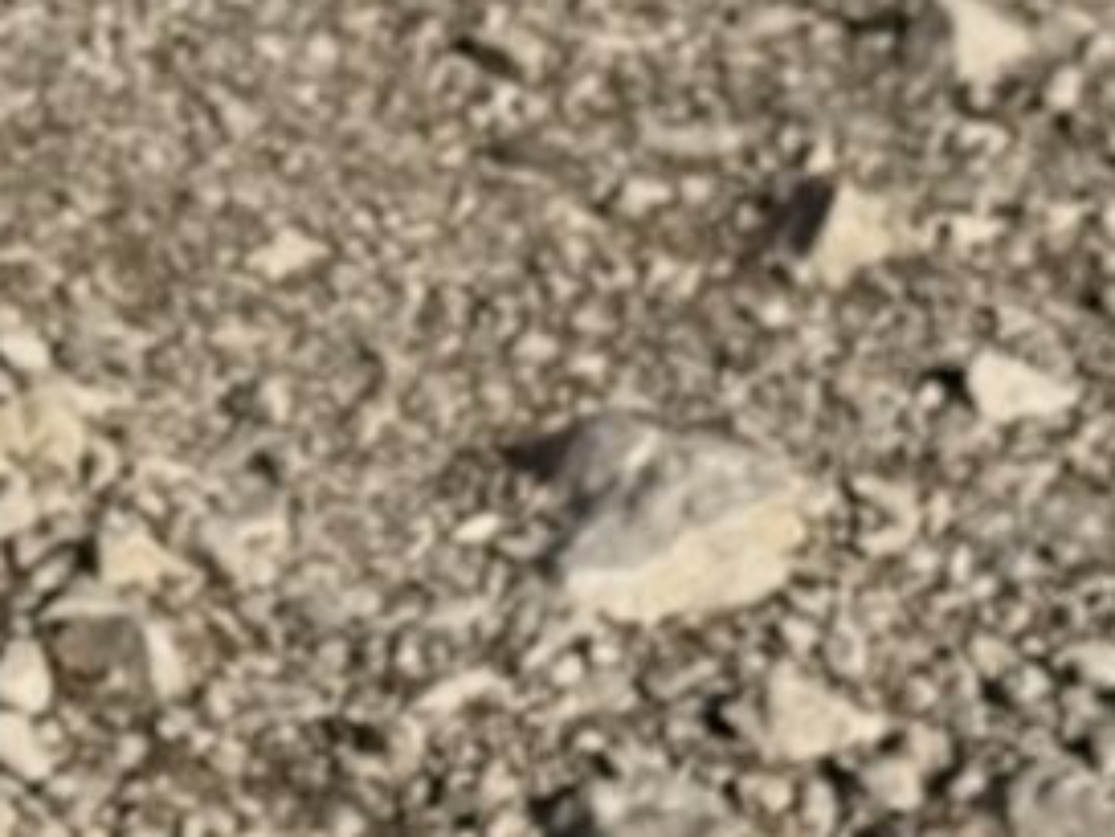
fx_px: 5800
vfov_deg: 8.2
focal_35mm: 180
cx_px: -106
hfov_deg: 10.8
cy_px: -24
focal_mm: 6.76
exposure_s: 1/10526
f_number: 1.78
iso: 64
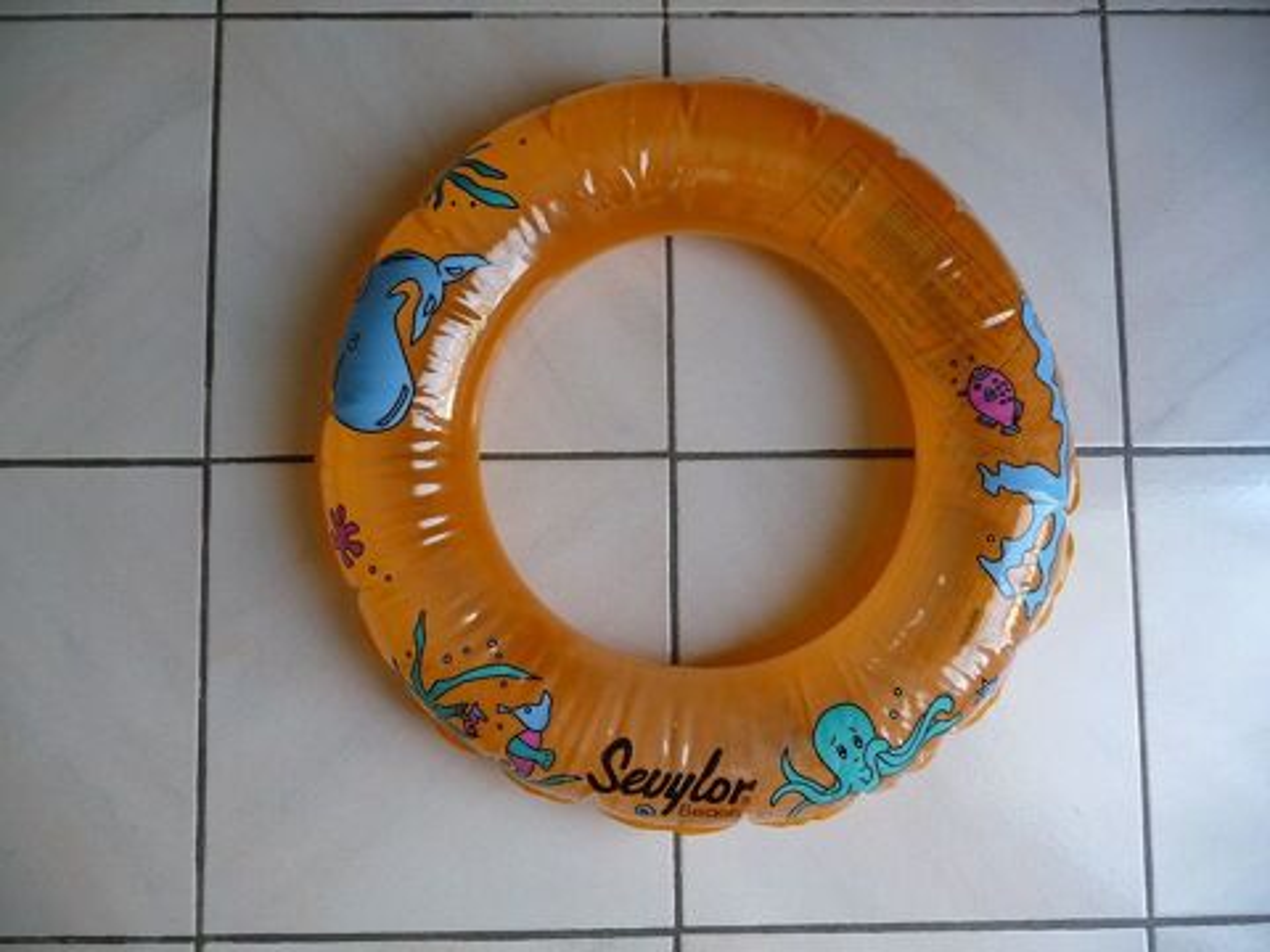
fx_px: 1027
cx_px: 635
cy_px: 476
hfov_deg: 63.4
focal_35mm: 28
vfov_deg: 49.7
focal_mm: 4.7
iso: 200
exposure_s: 1/30
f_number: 3.3
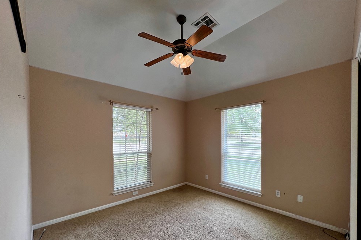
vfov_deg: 80.6
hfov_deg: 104.2
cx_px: 184
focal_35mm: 14
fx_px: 140
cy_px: 139
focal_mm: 1.57
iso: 32
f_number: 1.8
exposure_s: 1/140
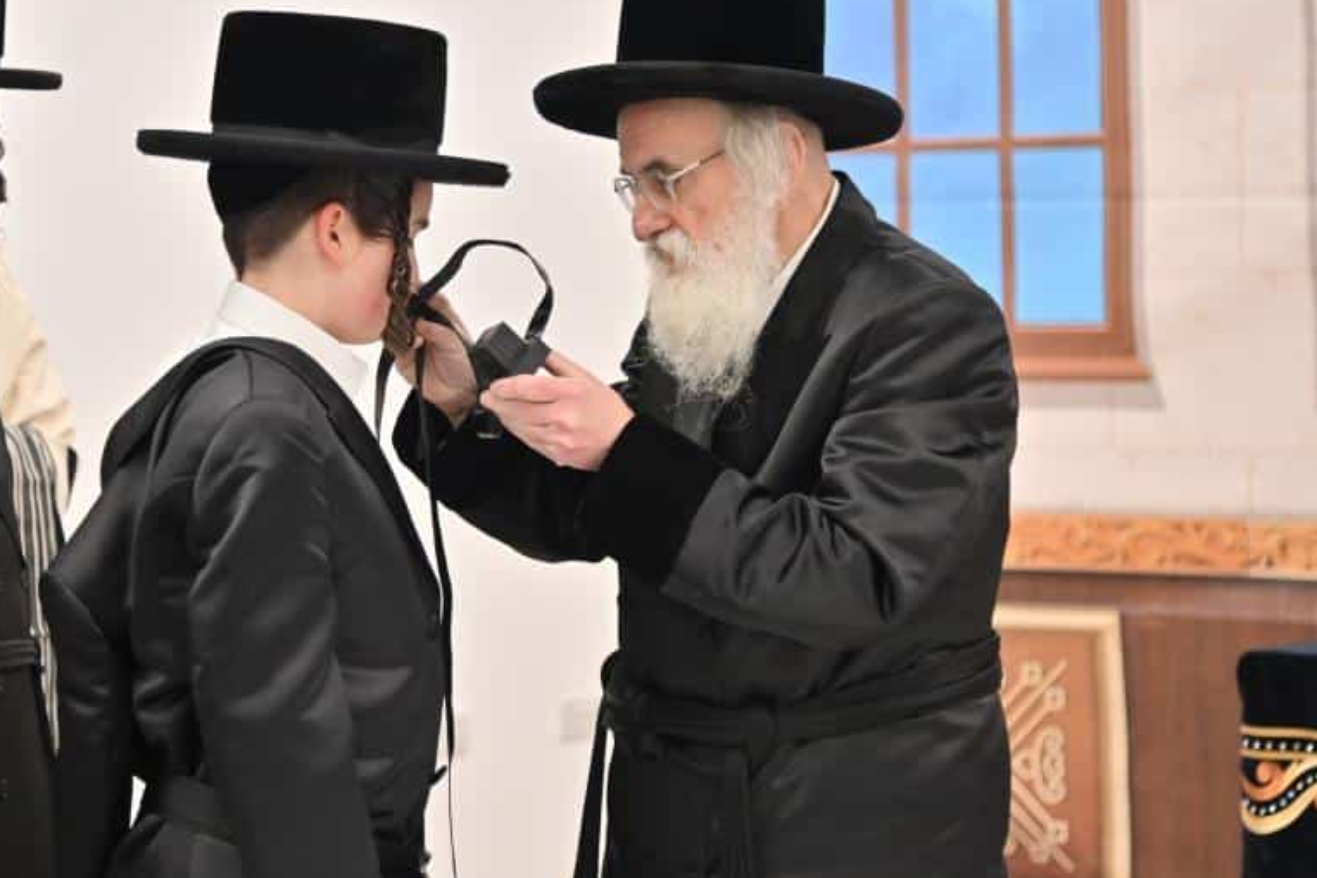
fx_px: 4025
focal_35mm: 110
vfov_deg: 12.5
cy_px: 441
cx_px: 490
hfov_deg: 18.6
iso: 1000
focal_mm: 82
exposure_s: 1/400
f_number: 4
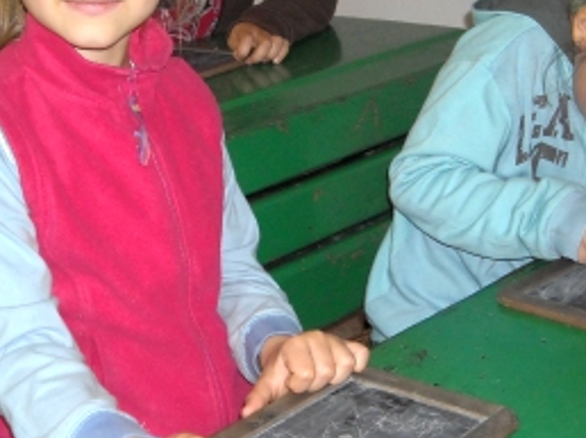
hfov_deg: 27.0
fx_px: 1218
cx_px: 234
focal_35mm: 72
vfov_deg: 20.4
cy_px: 229
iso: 200
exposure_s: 1/60
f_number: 2.8
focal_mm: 5.7
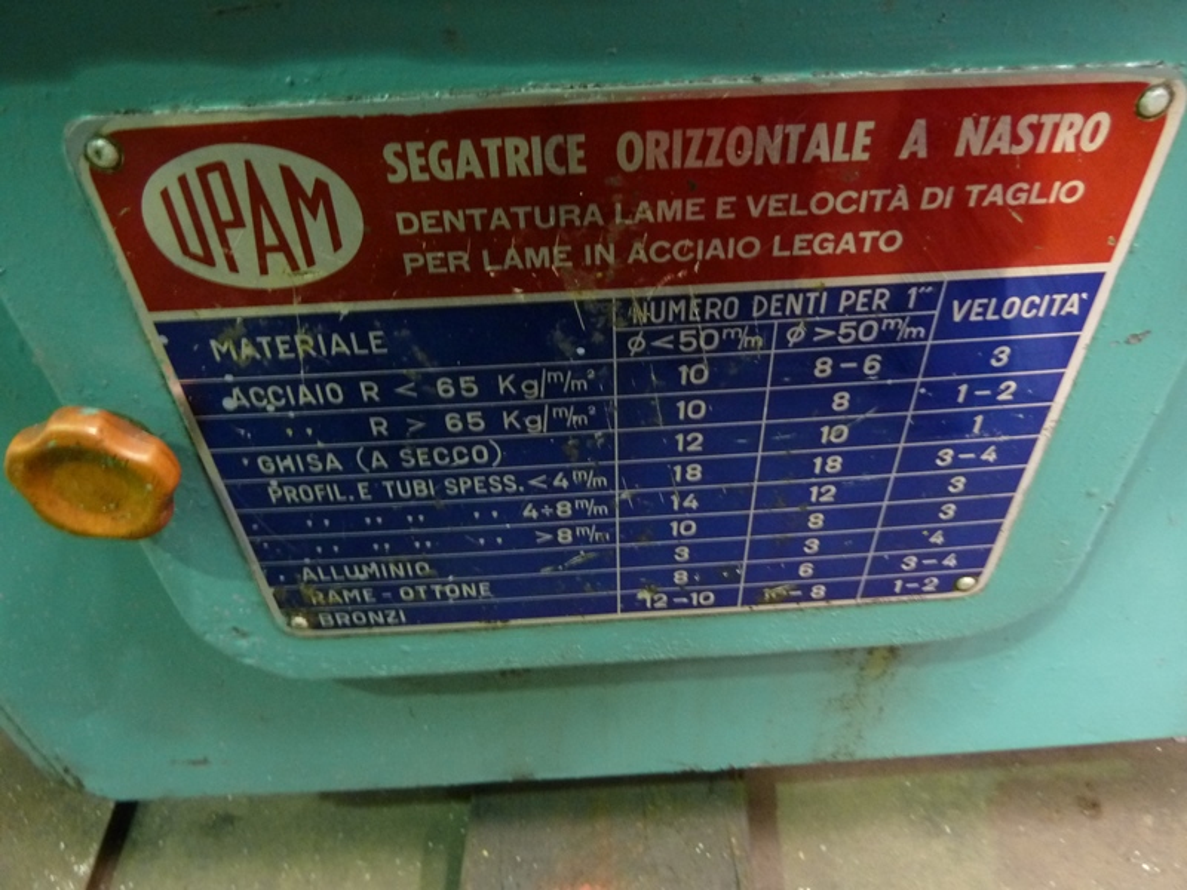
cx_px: 594
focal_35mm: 25
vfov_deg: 54.9
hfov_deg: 69.4
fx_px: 857
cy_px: 445
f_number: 3.3
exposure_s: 1/4
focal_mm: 4.1
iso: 400
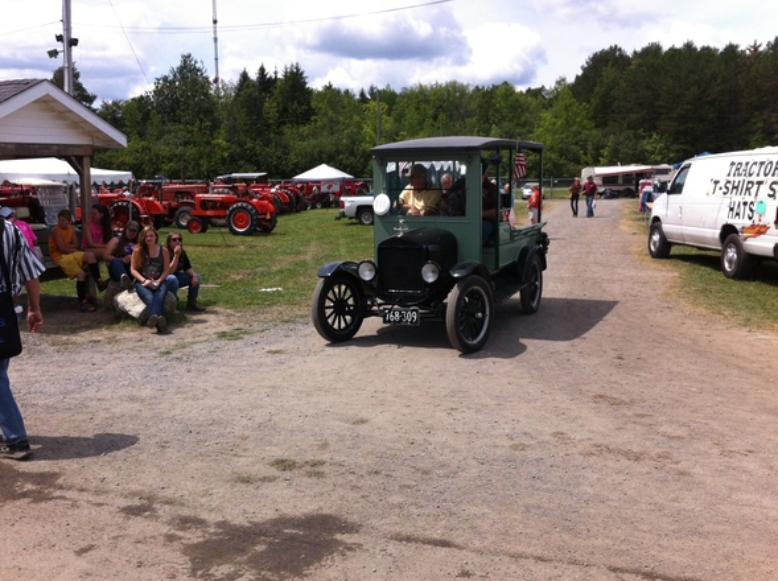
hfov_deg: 49.0
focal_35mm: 38
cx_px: 369
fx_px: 853
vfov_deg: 37.6
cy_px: 309
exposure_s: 1/1588
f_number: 2.8
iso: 80
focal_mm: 3.85
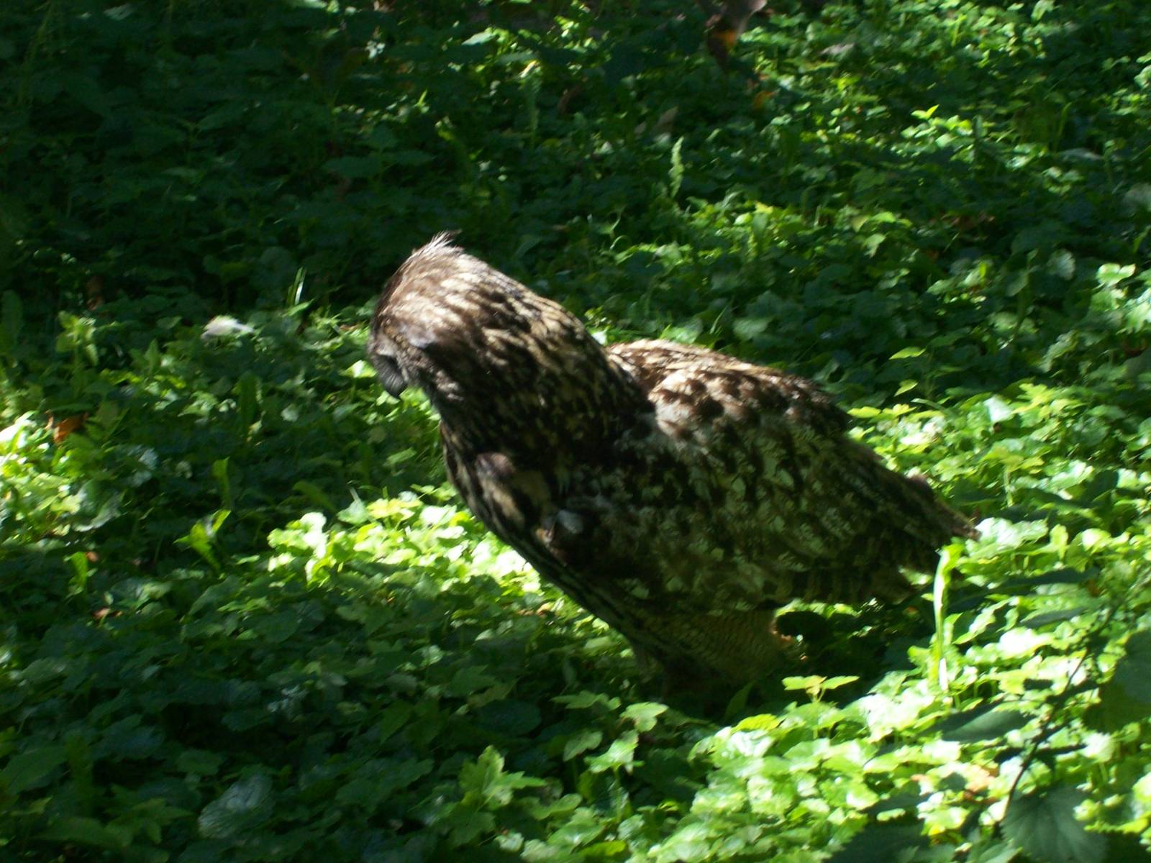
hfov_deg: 18.2
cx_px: 576
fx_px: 3591
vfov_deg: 13.7
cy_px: 432
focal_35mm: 108
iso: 118
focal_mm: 18
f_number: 4.8
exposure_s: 1/128
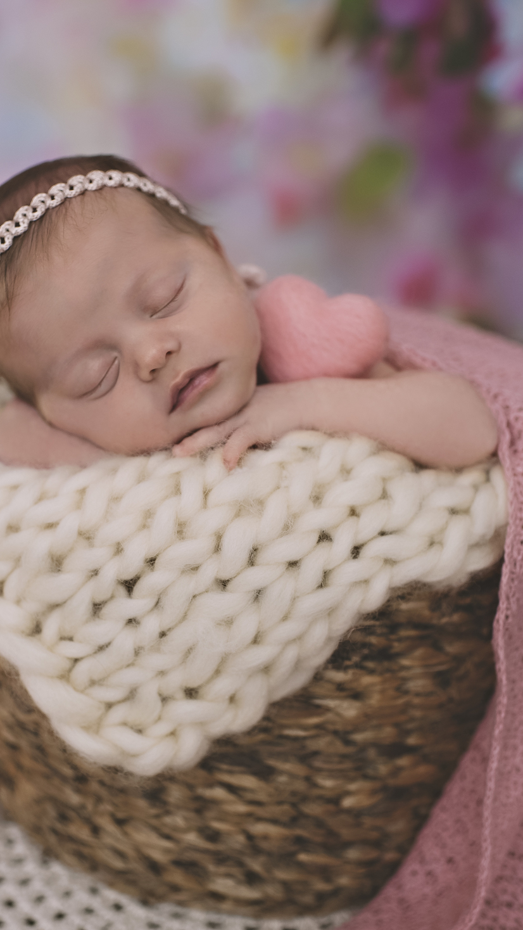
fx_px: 1109
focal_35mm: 45
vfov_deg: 45.4
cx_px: 192
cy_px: 506
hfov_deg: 26.4
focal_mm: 35
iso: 200
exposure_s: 1/200
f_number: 2.5
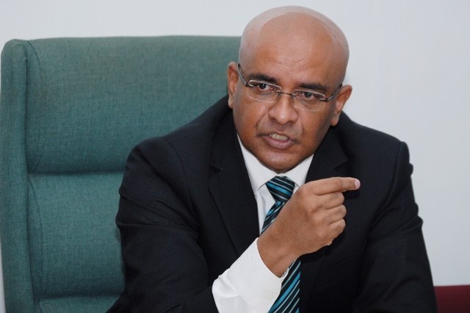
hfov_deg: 16.1
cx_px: 235
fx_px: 1664
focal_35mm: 128
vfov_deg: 10.7
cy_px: 156
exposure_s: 1/80
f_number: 4.5
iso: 200
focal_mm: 85
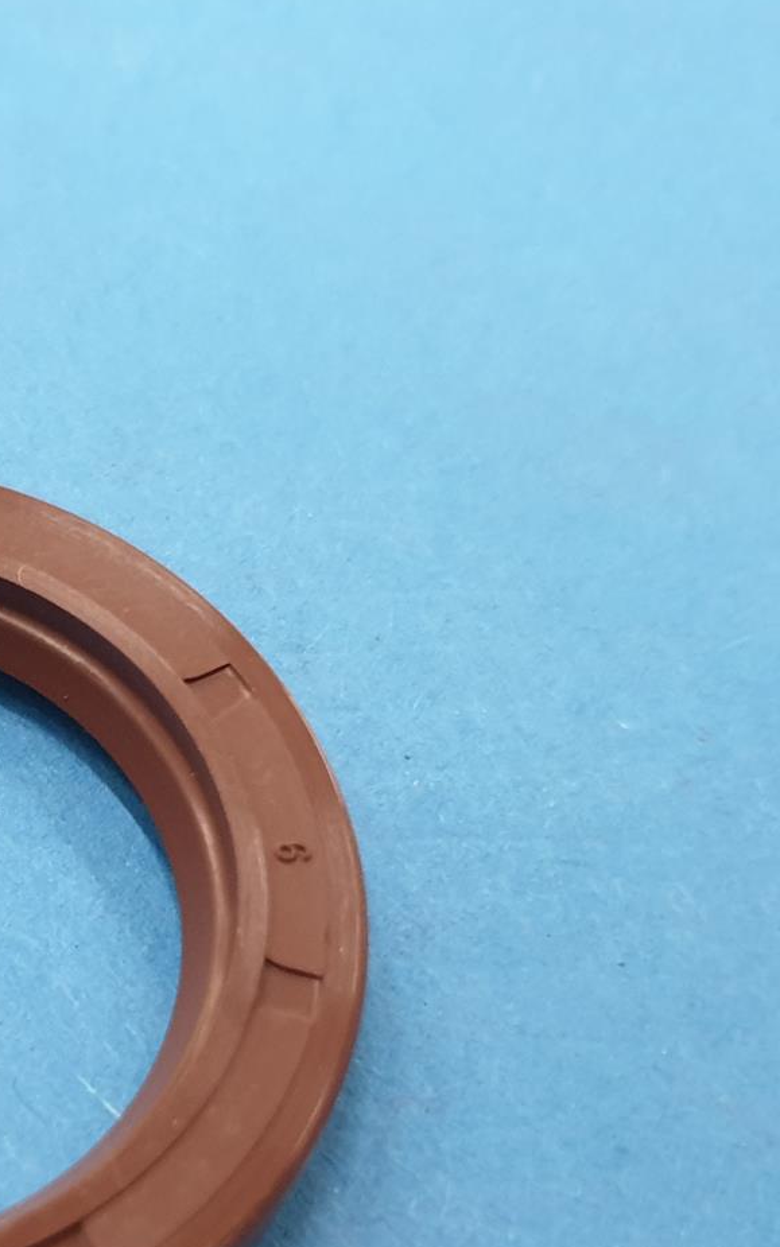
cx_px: -104
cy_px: 852
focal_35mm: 60
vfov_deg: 33.6
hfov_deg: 20.5
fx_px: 2040
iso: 250
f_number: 1.5
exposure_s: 1/50
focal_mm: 4.3
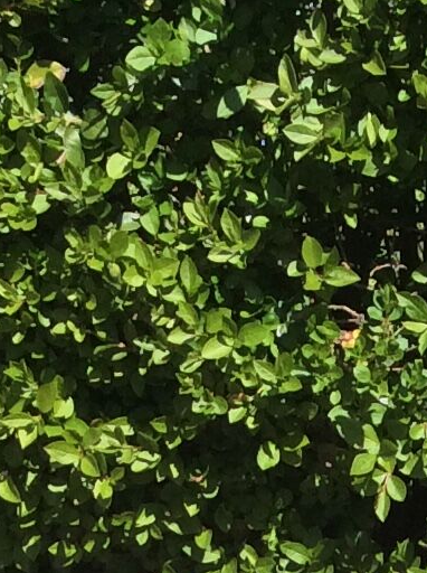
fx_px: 2673
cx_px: 665
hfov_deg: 8.9
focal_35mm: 162
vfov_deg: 11.3
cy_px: 1036
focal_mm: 3.3
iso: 32
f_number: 2.4
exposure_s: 1/867
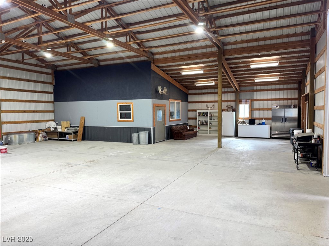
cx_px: 164
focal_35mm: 24
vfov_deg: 56.8
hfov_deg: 71.6
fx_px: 228
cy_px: 123
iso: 160
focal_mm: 6.76
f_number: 1.78
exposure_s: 1/120
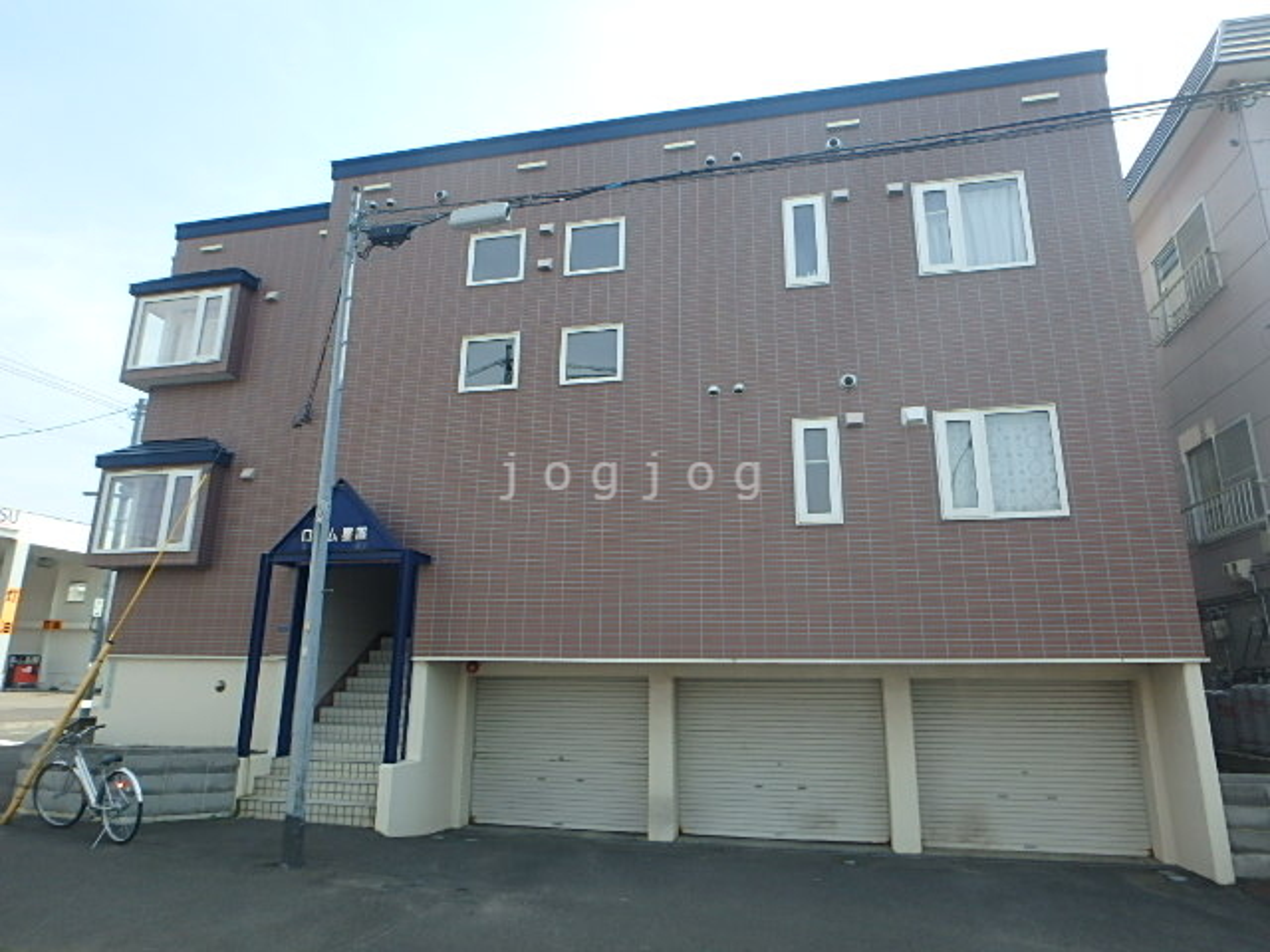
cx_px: 635
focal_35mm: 21
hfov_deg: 79.0
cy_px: 476
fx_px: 770
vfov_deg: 63.4
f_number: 3.5
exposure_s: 1/800
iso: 125
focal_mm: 3.7
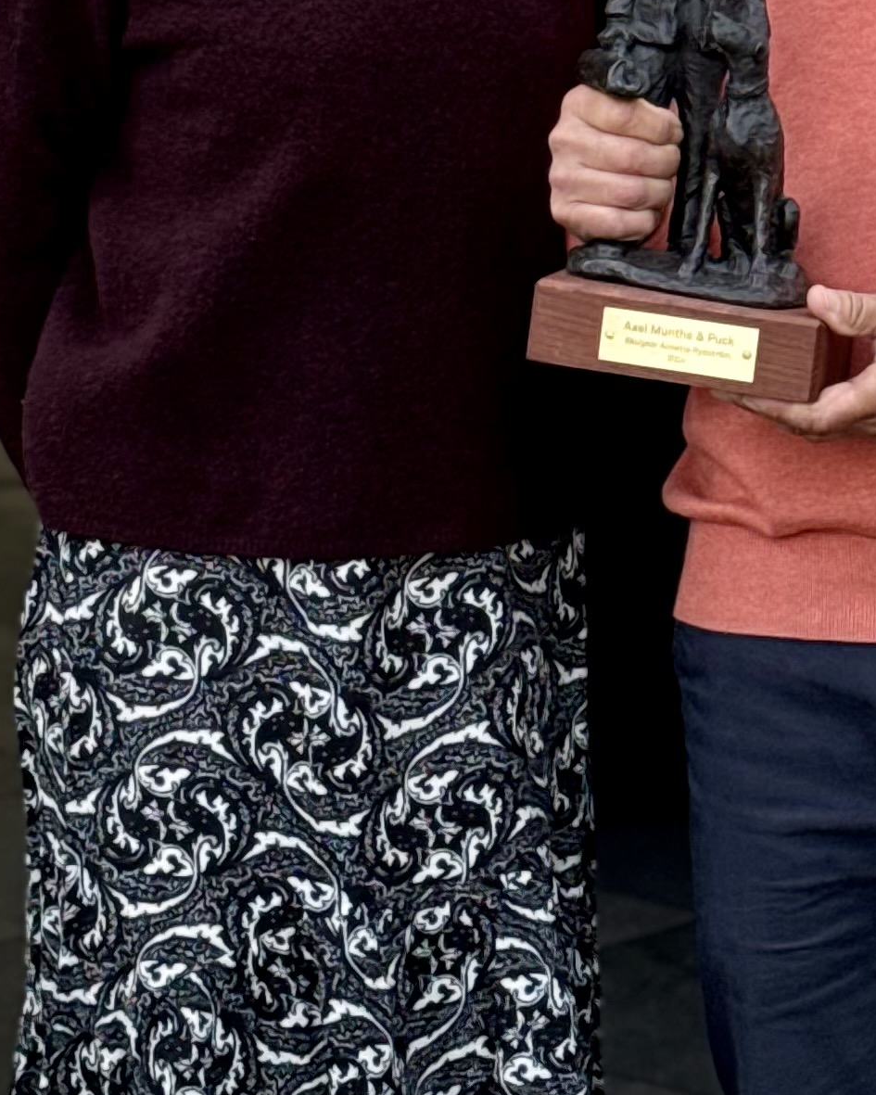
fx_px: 5185
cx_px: 592
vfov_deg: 11.8
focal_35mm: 160
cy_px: -248
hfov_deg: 9.6
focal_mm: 6.76
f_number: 1.78
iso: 64
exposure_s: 1/588
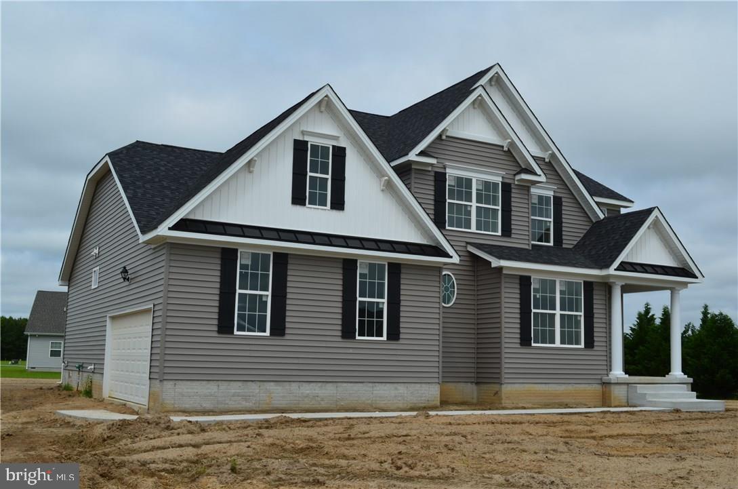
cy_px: 244
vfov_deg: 34.1
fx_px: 798
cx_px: 369
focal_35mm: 39
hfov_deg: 49.6
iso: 100
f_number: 11
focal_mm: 26
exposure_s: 1/160
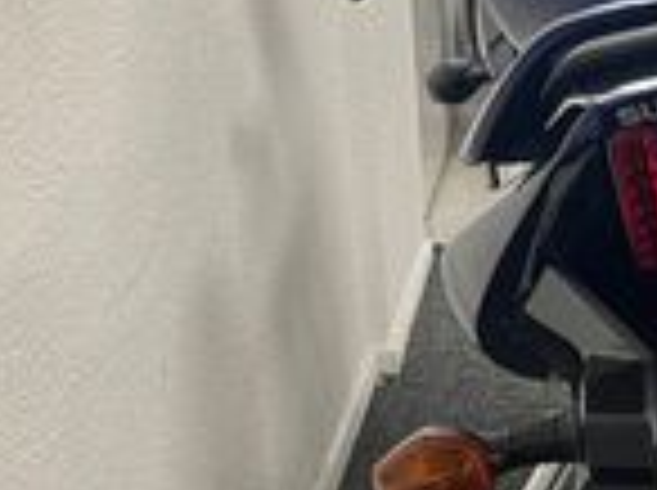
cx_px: 675
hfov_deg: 16.9
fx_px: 2160
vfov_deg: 12.7
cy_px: 535
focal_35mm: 114
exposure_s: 1/50
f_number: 1.6
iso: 100
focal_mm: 5.1
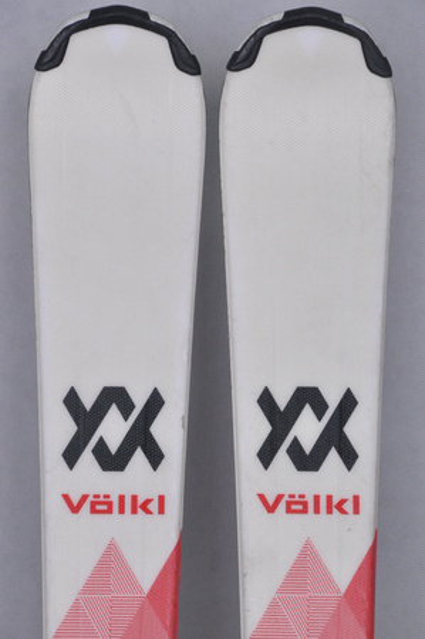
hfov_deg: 8.7
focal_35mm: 158
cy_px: 320
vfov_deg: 13.1
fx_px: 2795
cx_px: 212
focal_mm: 105
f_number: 9.5
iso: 3200
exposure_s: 1/125
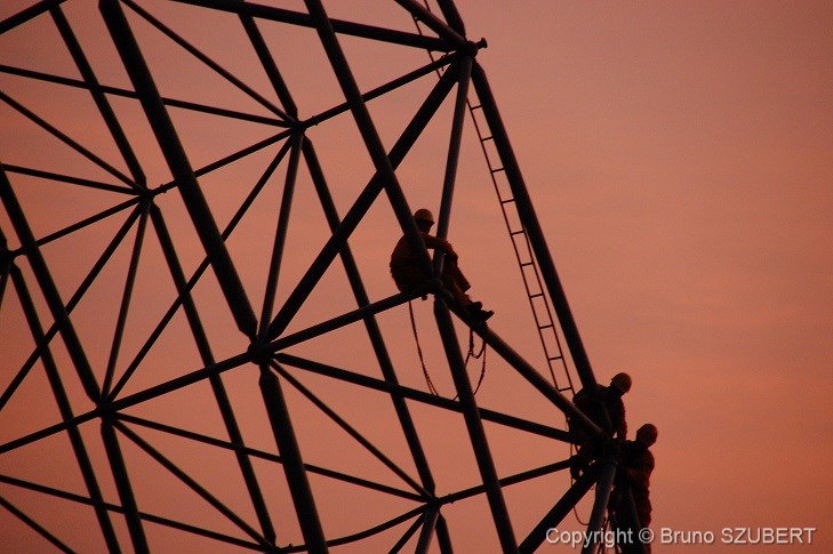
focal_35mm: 300
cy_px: 277
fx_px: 6937
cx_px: 416
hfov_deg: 6.9
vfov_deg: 4.6
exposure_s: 1/125
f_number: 6.3
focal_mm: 200
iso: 1600
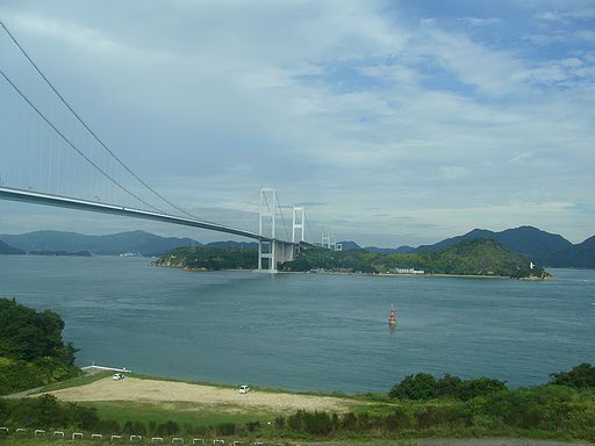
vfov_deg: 40.7
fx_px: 602
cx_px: 298
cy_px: 223
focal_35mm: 35
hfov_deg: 52.6
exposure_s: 1/320
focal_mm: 5.8
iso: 80
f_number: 5.6
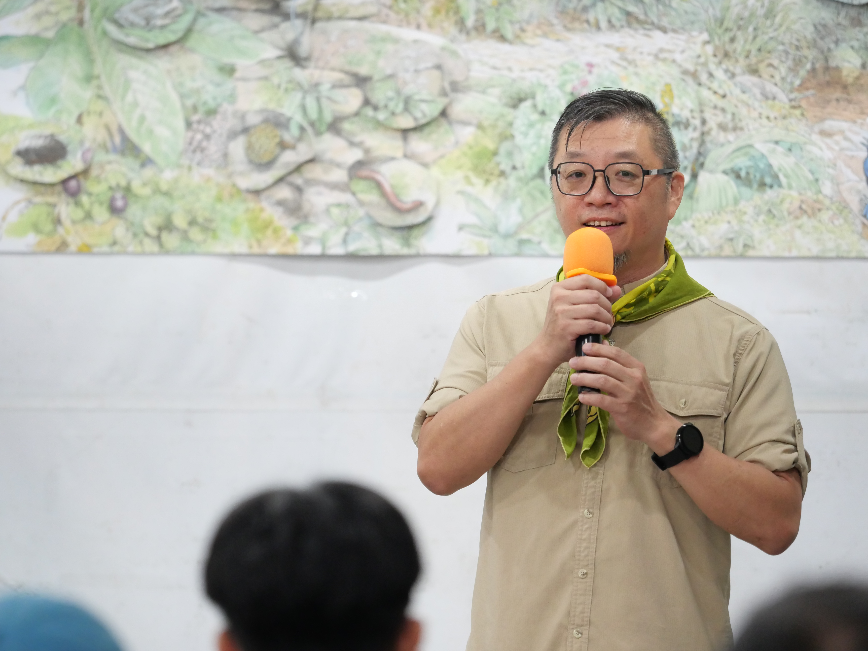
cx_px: 434
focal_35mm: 300
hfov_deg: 6.6
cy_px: 326
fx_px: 7523
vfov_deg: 5.0
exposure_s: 1/200
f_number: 2.8
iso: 2500
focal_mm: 150
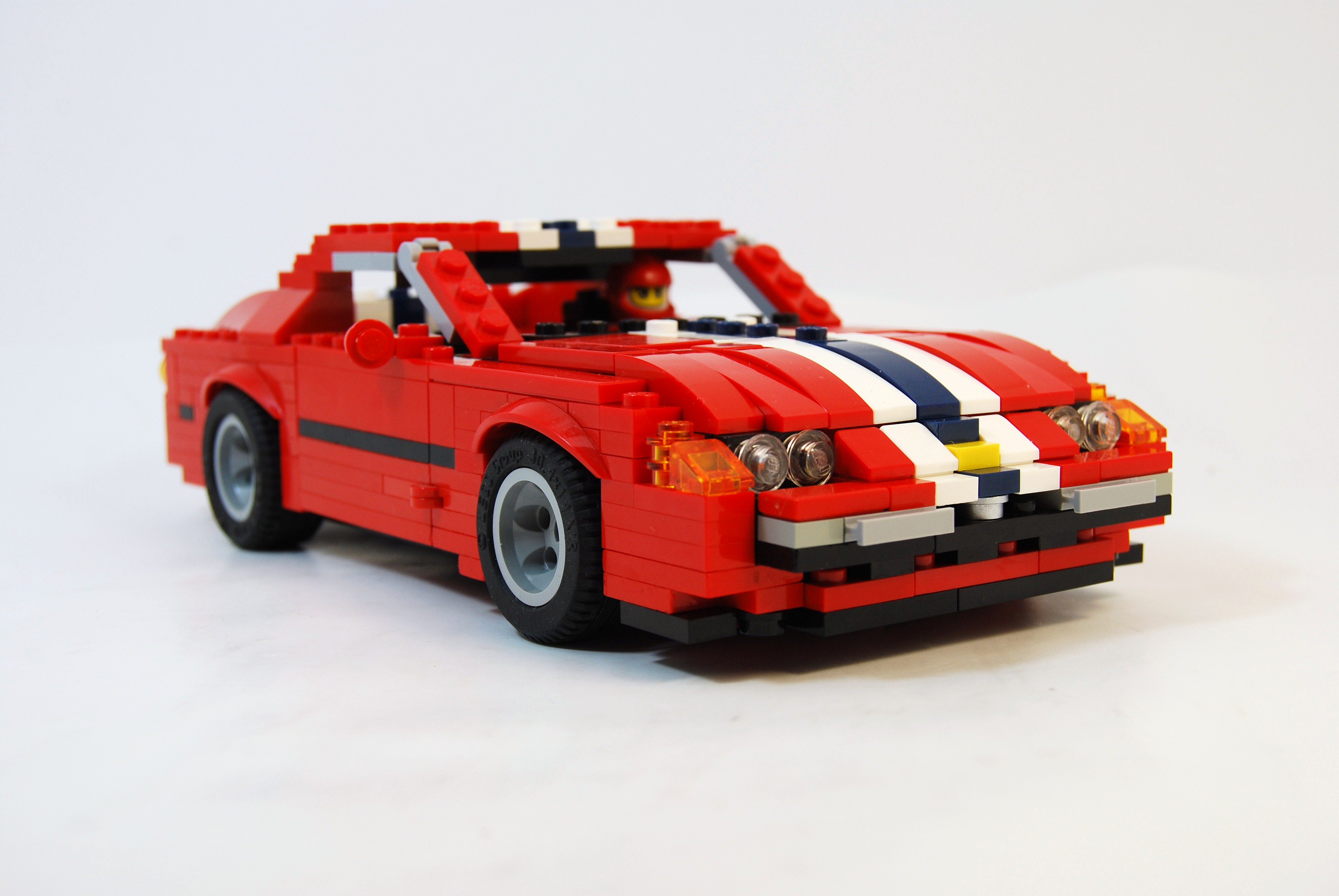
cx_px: 670
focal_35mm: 52
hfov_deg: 37.8
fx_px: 1955
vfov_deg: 25.8
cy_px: 448
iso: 200
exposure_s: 1/60
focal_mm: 35
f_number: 8
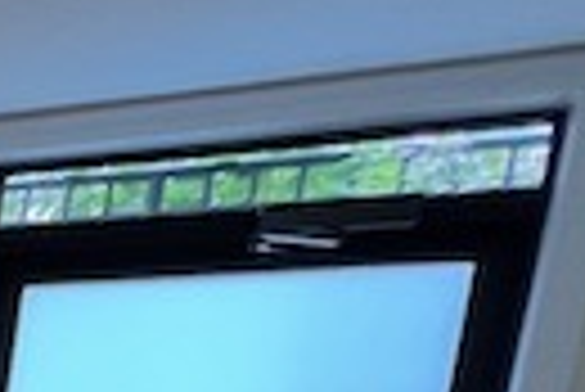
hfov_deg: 11.7
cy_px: 716
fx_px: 1350
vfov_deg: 14.4
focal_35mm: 83
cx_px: -1143
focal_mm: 1.57
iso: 100
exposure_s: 1/120
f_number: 1.8
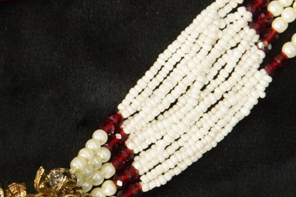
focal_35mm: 161
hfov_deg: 12.6
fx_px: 1323
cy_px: 61
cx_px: 12
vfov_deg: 8.5
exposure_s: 1/80
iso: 2000
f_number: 8
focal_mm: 30
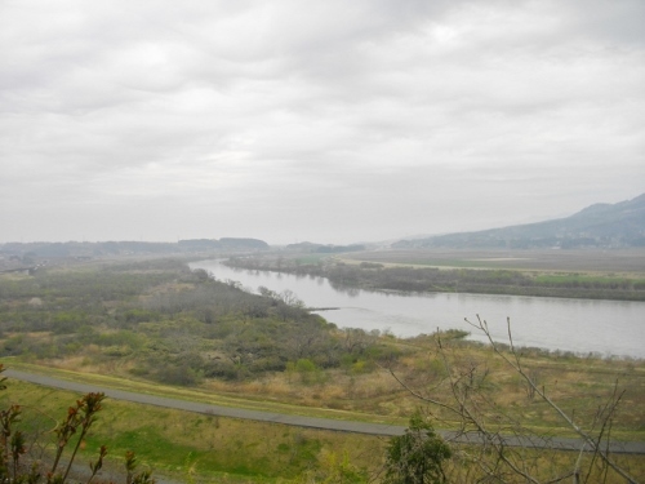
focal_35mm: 32
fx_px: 596
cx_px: 322
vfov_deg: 44.2
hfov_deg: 56.8
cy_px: 242
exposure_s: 1/640
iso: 100
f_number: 2.9
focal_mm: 5.7
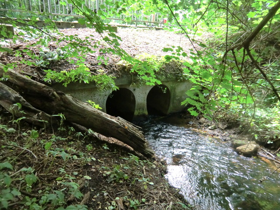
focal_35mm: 24
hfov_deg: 71.6
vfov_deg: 56.8
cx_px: 140
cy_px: 105
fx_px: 194
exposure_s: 1/60
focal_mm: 4.3
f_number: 3.2
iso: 640
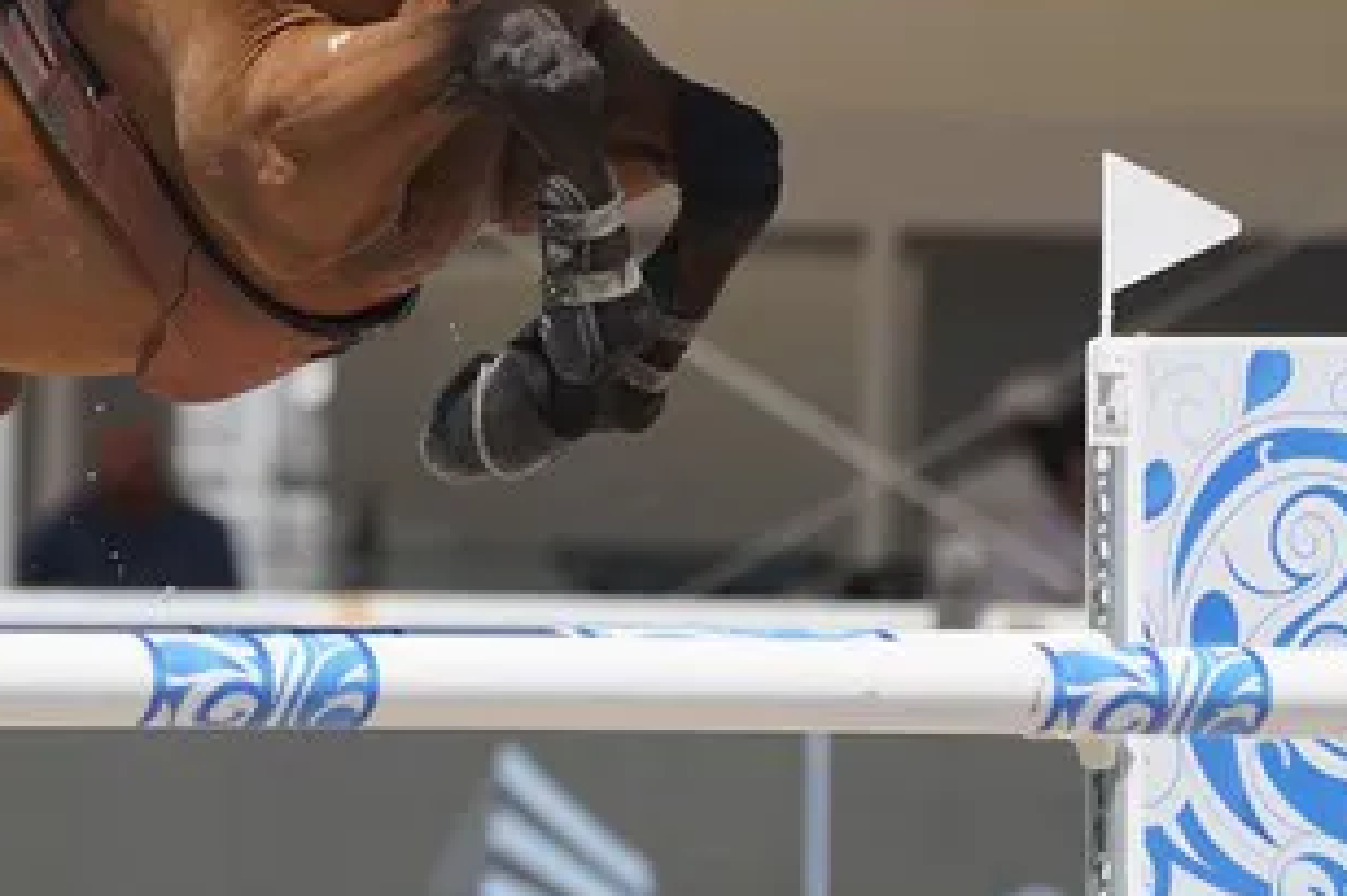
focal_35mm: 923
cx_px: 345
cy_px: -15
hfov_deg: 2.2
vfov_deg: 1.5
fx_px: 34516
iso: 500
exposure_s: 1/2500
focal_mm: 355
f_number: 5.6
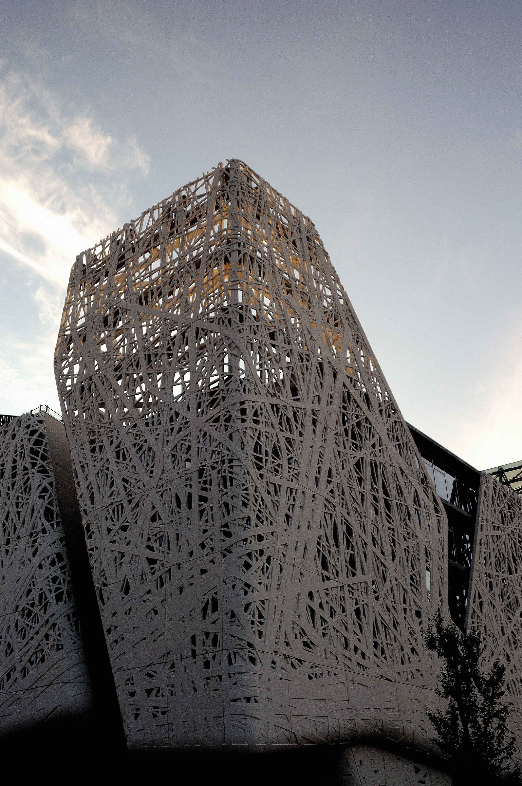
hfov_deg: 36.8
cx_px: 261
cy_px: 393
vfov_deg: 53.2
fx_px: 785
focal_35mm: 36
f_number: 3.5
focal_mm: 24
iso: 800
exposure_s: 1/4000
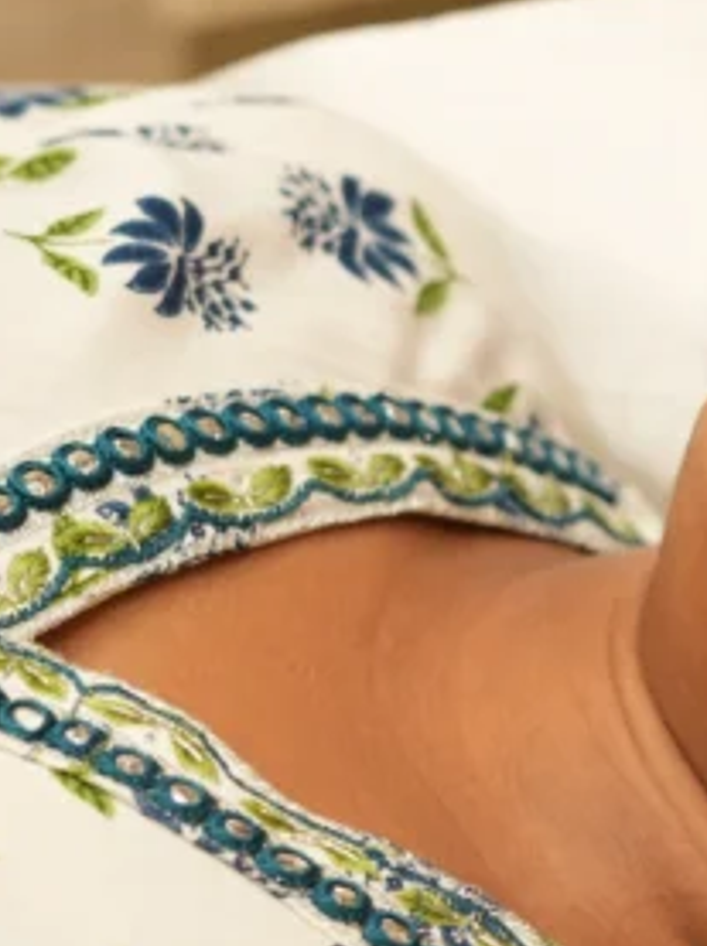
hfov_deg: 7.9
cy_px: 657
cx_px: 1482
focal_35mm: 178
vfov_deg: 11.1
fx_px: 4859
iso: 640
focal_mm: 50
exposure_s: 1/100
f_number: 3.2
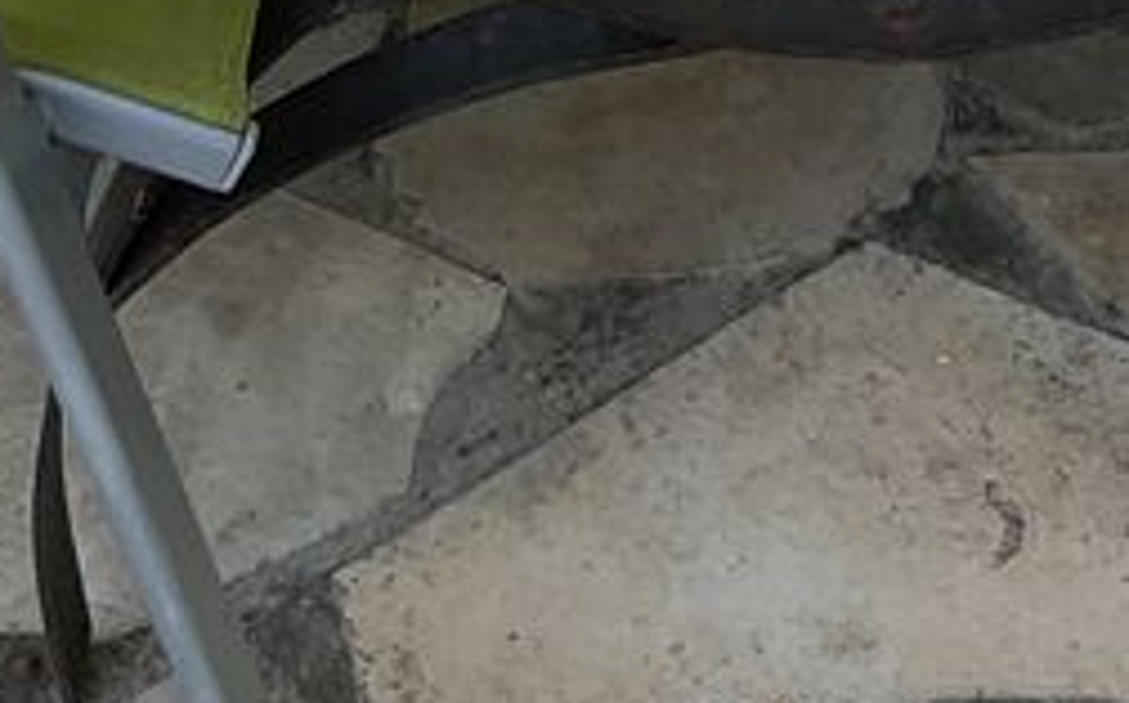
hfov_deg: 17.1
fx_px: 3750
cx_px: 753
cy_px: -761
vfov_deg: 9.9
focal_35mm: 122
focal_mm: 3
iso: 16
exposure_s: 1/212
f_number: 1.8
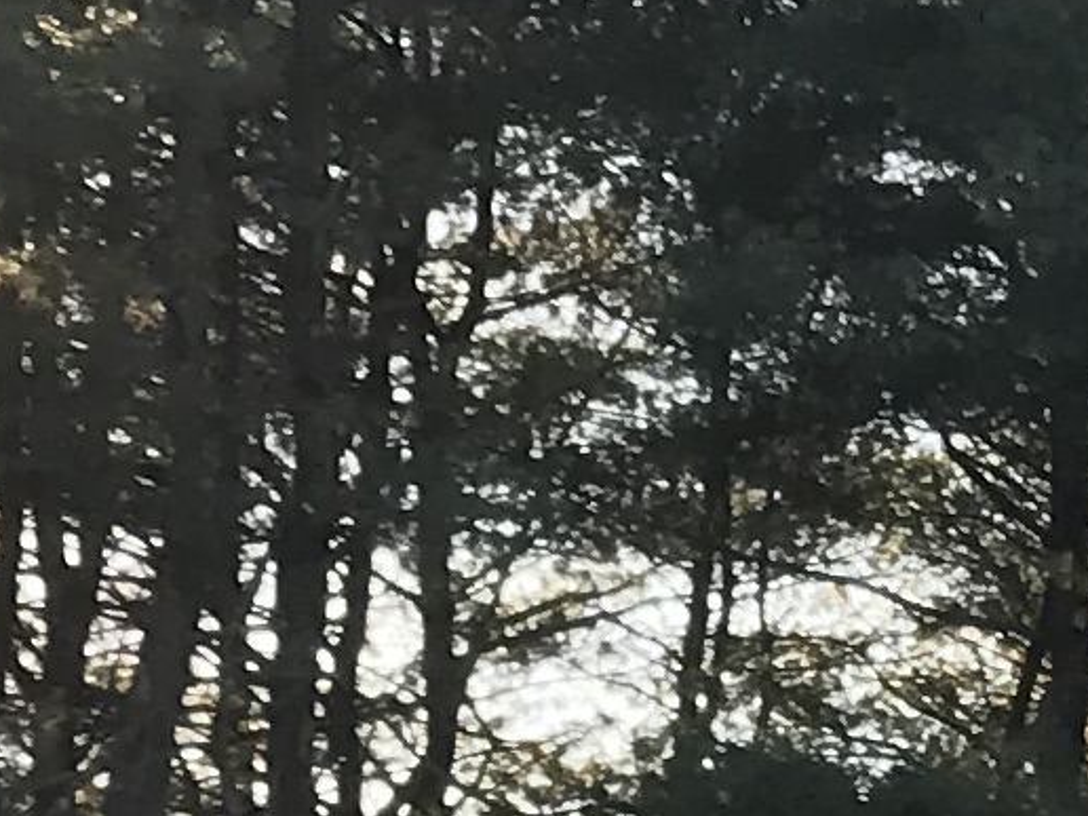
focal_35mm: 219
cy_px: 2522
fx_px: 6883
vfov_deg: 6.2
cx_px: 1255
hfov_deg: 8.9
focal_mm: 3.99
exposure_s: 1/463
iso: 20
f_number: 1.8
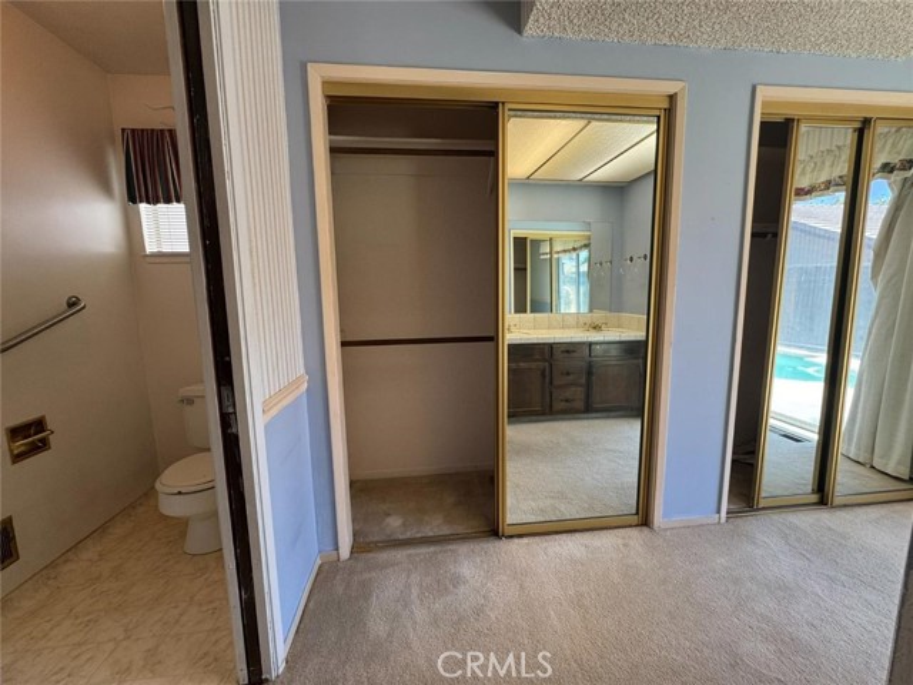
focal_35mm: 14
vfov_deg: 85.7
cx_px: 456
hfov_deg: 102.1
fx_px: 369
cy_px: 342
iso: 160
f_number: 2.2
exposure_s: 1/120
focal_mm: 2.22
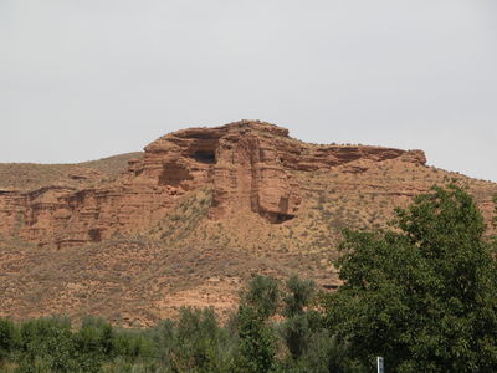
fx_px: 2527
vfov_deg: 8.4
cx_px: 248
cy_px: 186
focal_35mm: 176
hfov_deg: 11.2
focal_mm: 44.7
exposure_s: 1/502
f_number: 6.3
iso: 100
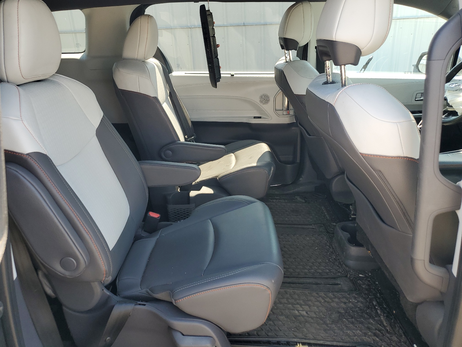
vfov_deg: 53.1
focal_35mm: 26
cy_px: 174
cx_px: 231
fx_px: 347
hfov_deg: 67.3
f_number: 1.5
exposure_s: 1/238
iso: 50
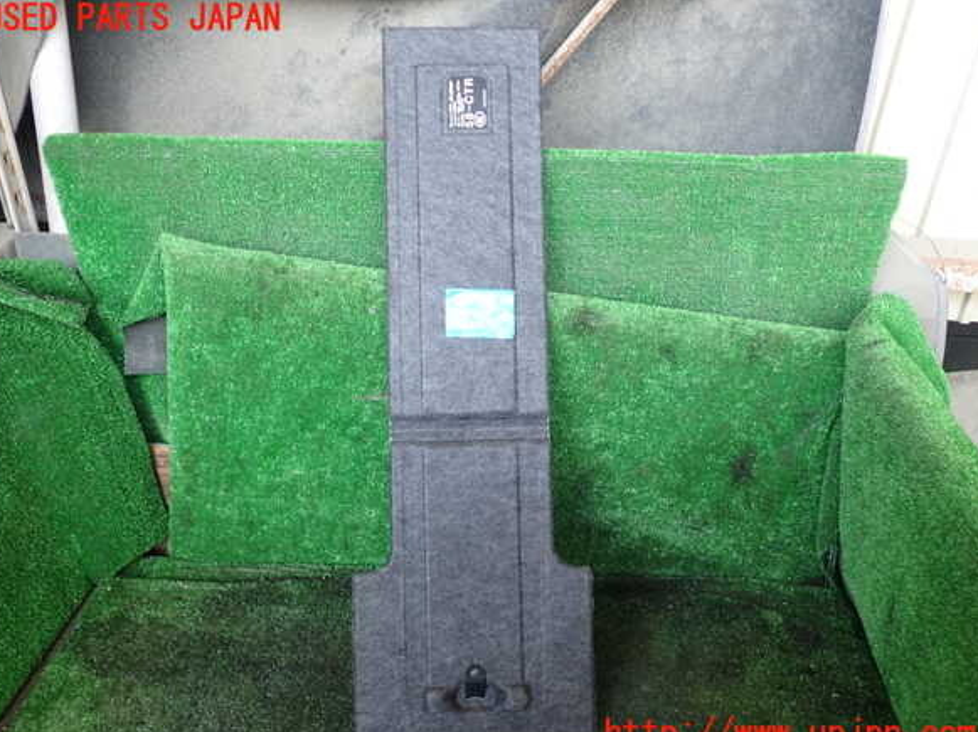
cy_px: 377
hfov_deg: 58.4
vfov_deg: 45.4
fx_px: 875
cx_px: 480
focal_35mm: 31
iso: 200
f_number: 2.3
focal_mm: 5.4
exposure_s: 1/60
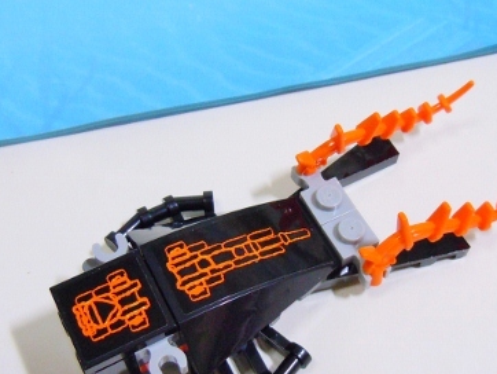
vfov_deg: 27.6
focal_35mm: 53
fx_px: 761
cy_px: 198
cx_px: 264
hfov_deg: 36.1
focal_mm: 5.4
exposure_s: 1/15
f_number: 3.5
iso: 400
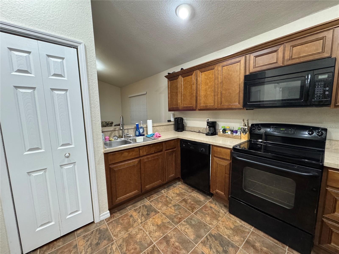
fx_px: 137
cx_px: 170
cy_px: 127
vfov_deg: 85.7
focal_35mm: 14
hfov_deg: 102.1
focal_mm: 2.22
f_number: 2.2
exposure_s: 1/60
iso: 800
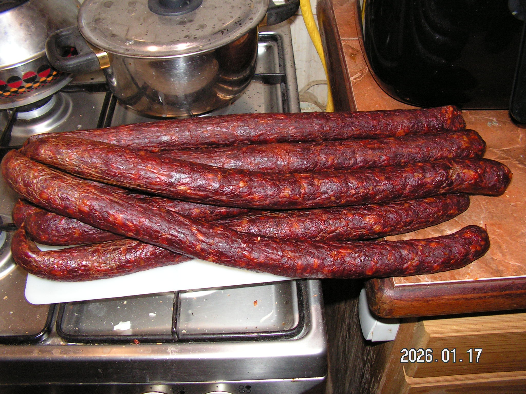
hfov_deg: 51.4
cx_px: 263
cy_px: 197
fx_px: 547
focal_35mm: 36
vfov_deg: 39.7
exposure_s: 1/40
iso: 200
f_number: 3.2
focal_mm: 6
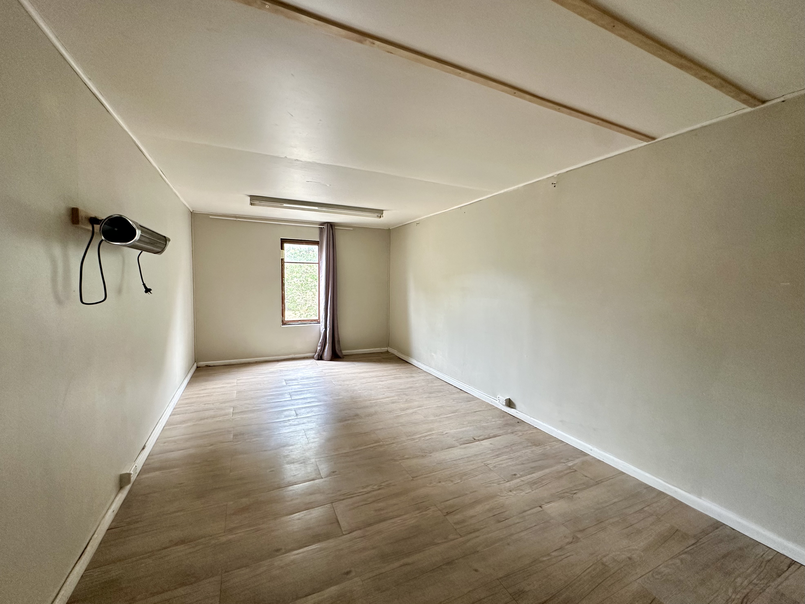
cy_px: 302
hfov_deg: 102.1
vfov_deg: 85.7
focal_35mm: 14
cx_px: 402
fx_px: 326
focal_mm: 2.22
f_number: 2.2
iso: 200
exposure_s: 1/99
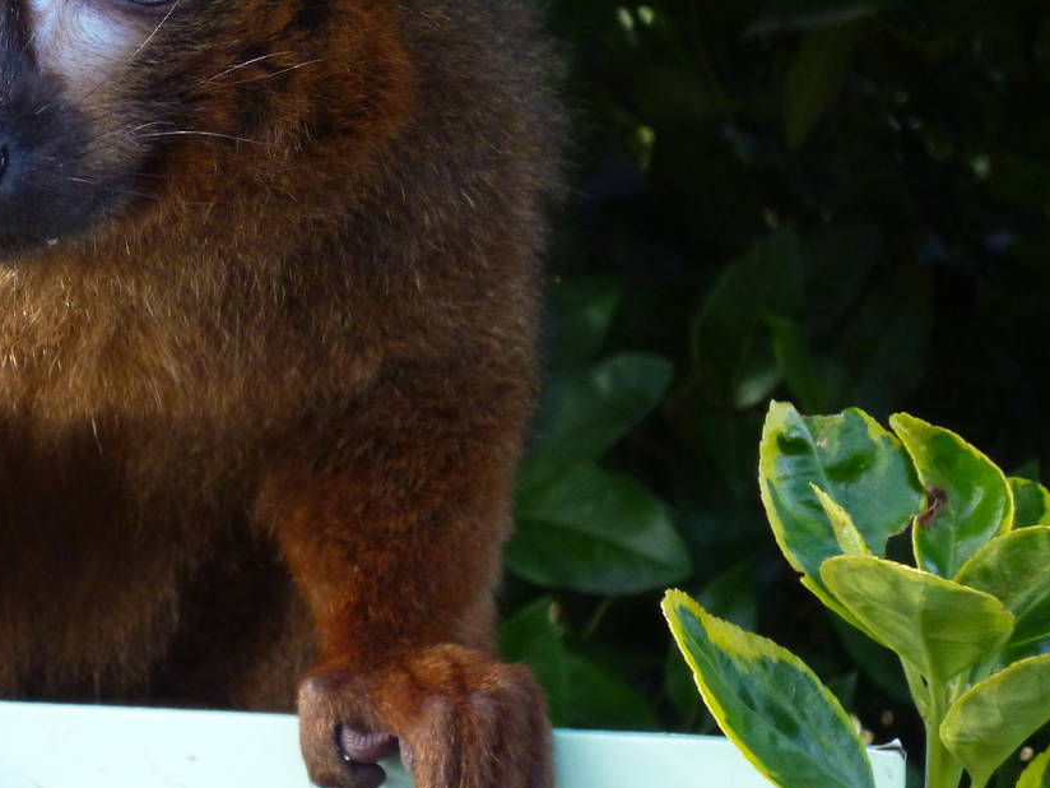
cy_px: 326
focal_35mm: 134
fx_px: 4065
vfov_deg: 11.1
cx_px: 205
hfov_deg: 14.6
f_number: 4.5
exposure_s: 1/80
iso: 250
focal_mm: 12.3
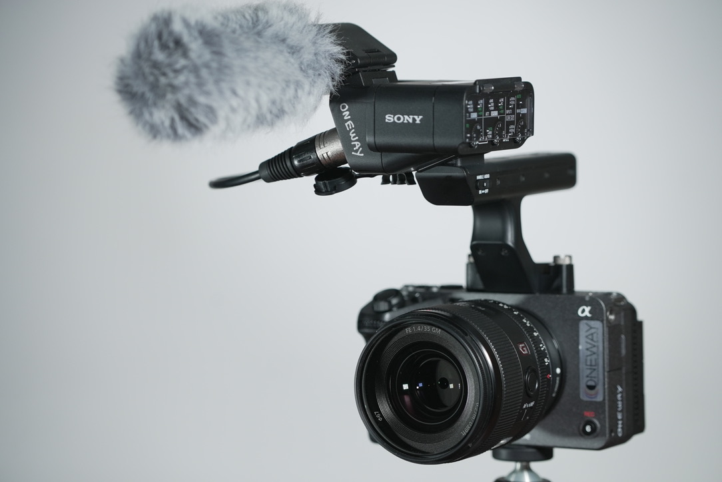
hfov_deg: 12.4
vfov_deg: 8.3
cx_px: 361
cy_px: 241
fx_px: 3331
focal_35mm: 166
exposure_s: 1/60
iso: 500
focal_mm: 166
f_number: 4.5
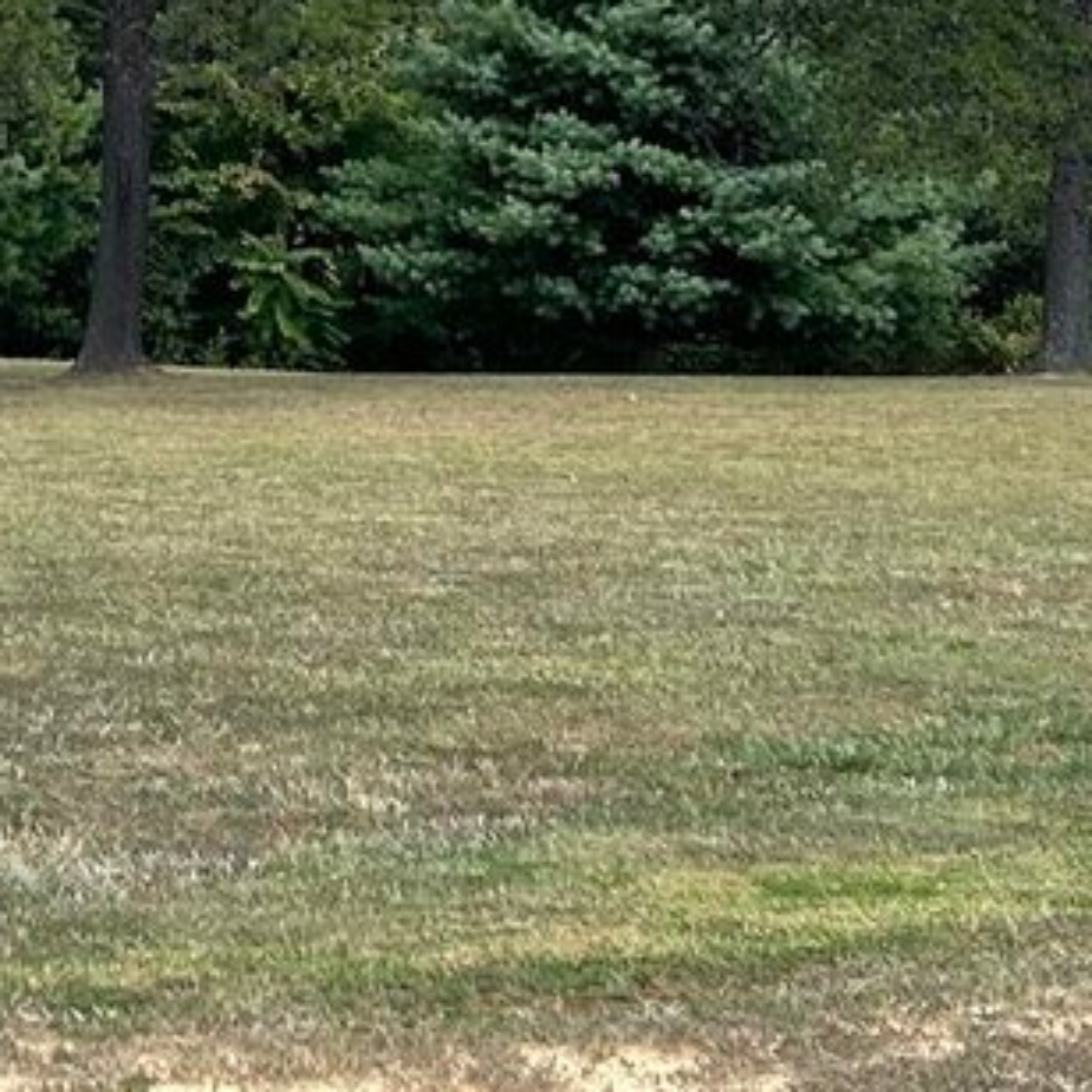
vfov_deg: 14.6
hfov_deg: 15.2
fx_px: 4033
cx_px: 2
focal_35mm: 113
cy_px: -448
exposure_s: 1/2762
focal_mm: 5.7
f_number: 1.5
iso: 50
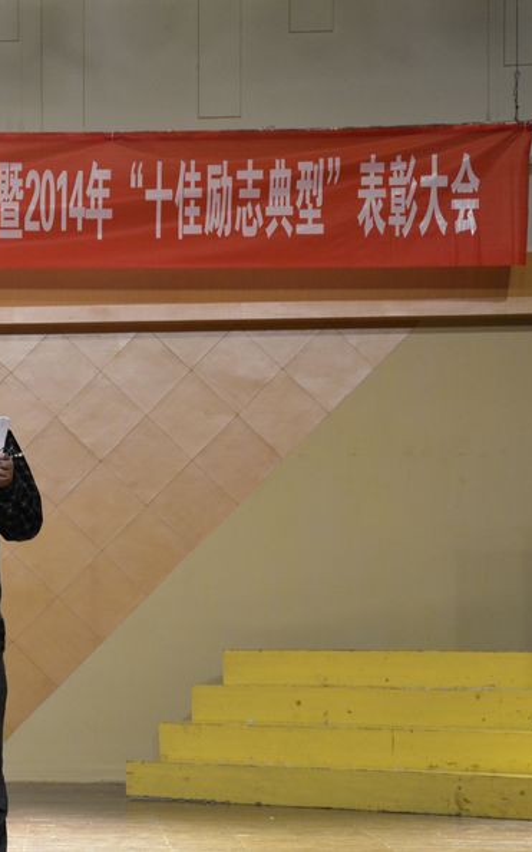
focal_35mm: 111
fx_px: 2576
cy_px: 426
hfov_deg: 11.6
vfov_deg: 18.8
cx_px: -54
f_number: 4.8
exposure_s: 1/60
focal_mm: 48
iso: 1250
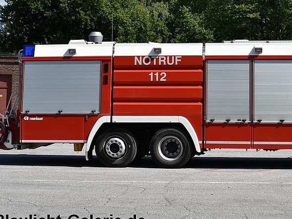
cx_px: 199
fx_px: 523
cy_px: 79
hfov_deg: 30.9
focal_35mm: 62
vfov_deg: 23.6
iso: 200
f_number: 9
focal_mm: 42
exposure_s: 1/320
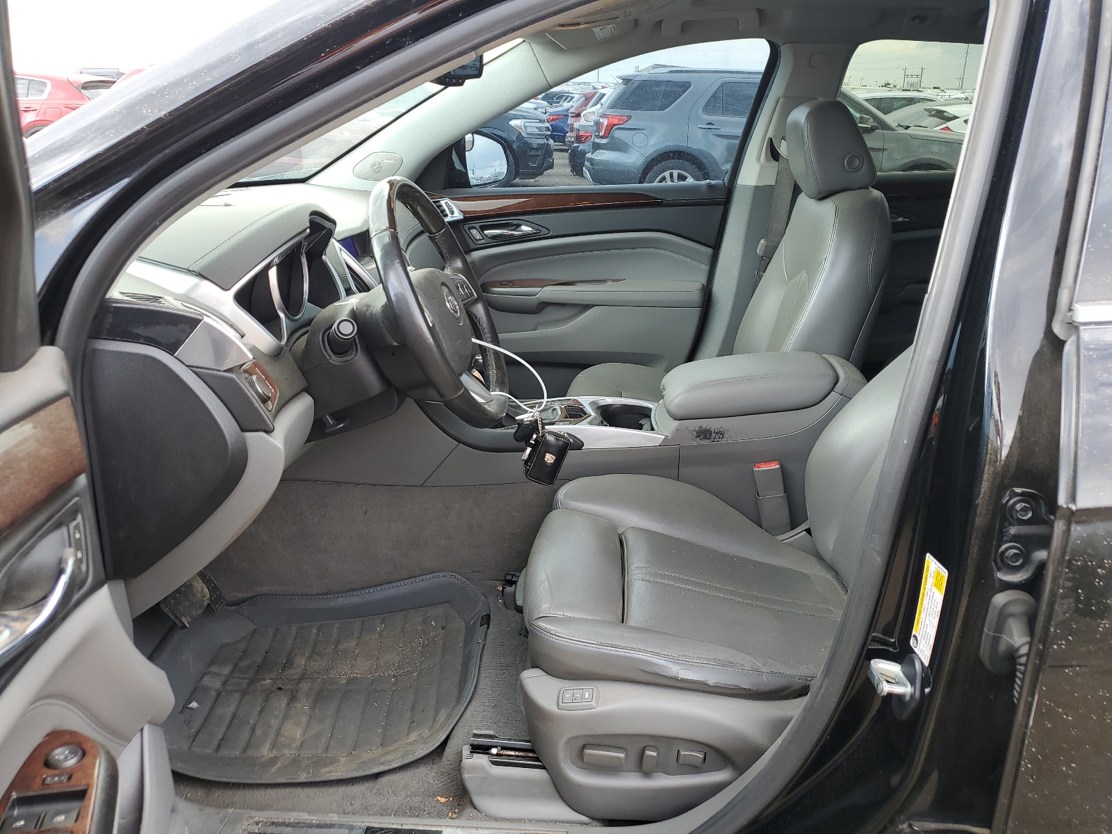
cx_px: 556
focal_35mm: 26
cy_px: 417
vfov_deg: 53.1
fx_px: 835
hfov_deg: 67.3
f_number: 1.5
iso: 50
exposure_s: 1/156
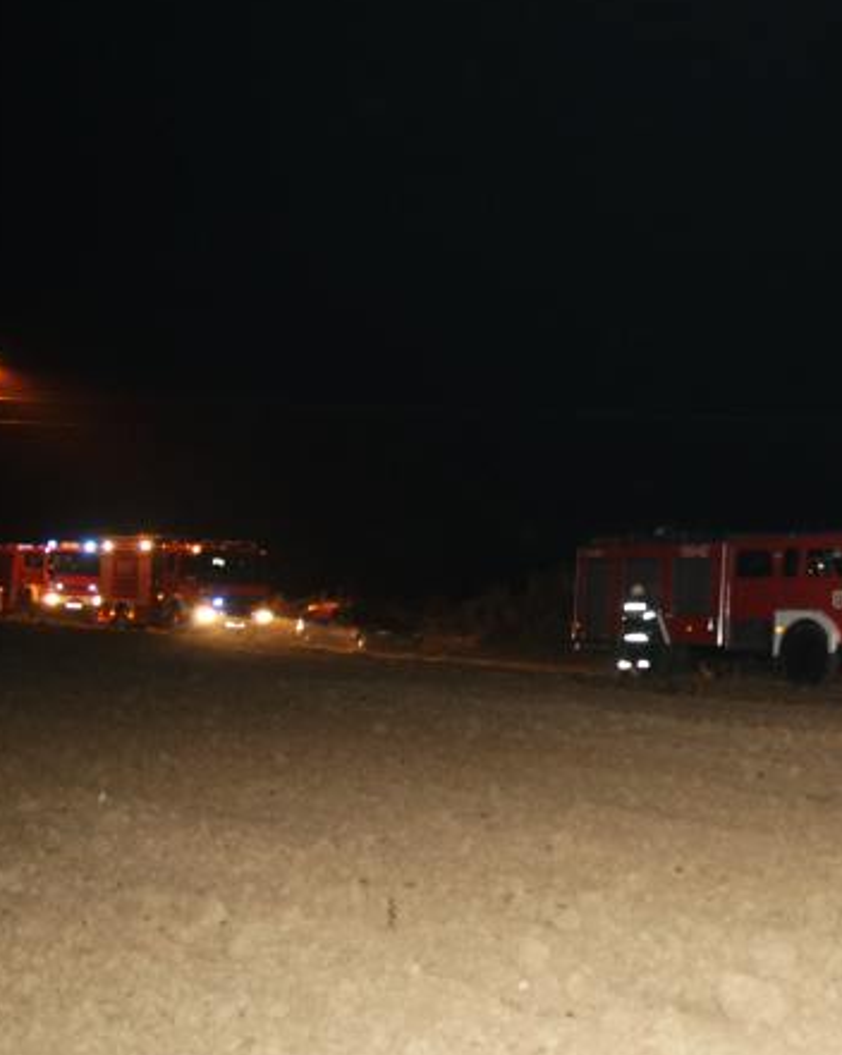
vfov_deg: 40.4
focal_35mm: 46
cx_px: 864
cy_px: 544
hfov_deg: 30.2
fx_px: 1435
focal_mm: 18
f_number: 3.2
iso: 800
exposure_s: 1/13
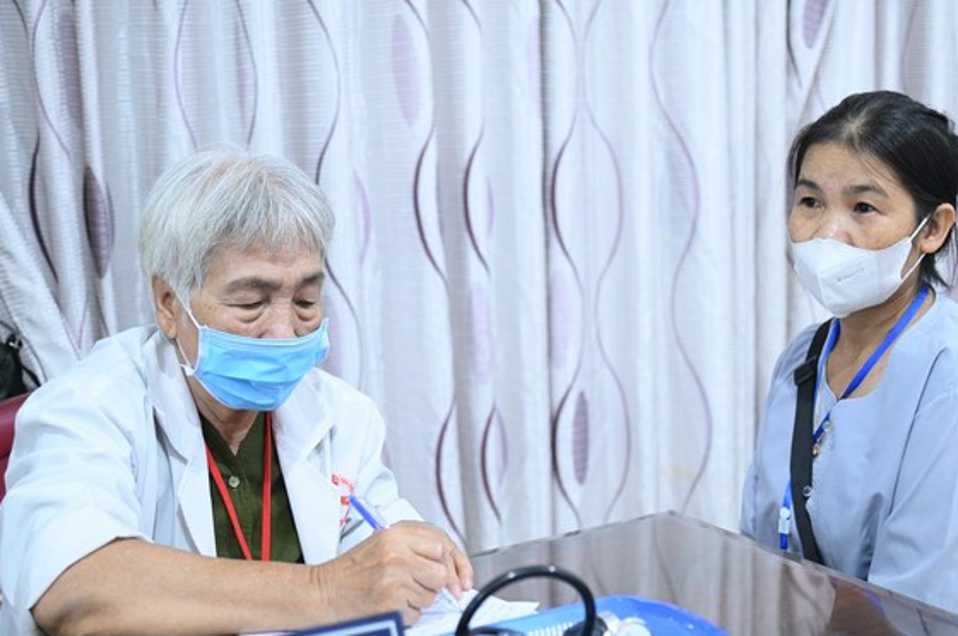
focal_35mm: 58
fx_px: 1542
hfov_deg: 34.5
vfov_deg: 23.3
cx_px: 532
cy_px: 327
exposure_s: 1/200
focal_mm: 50
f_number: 4
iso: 8000
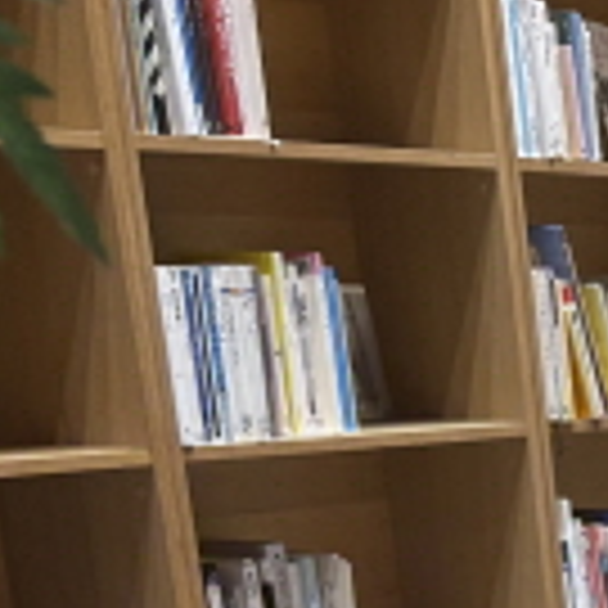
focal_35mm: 136
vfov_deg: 11.4
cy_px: 1257
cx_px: 1572
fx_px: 2703
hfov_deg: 10.6
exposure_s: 1/120
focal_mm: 5.96
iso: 100
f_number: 1.6
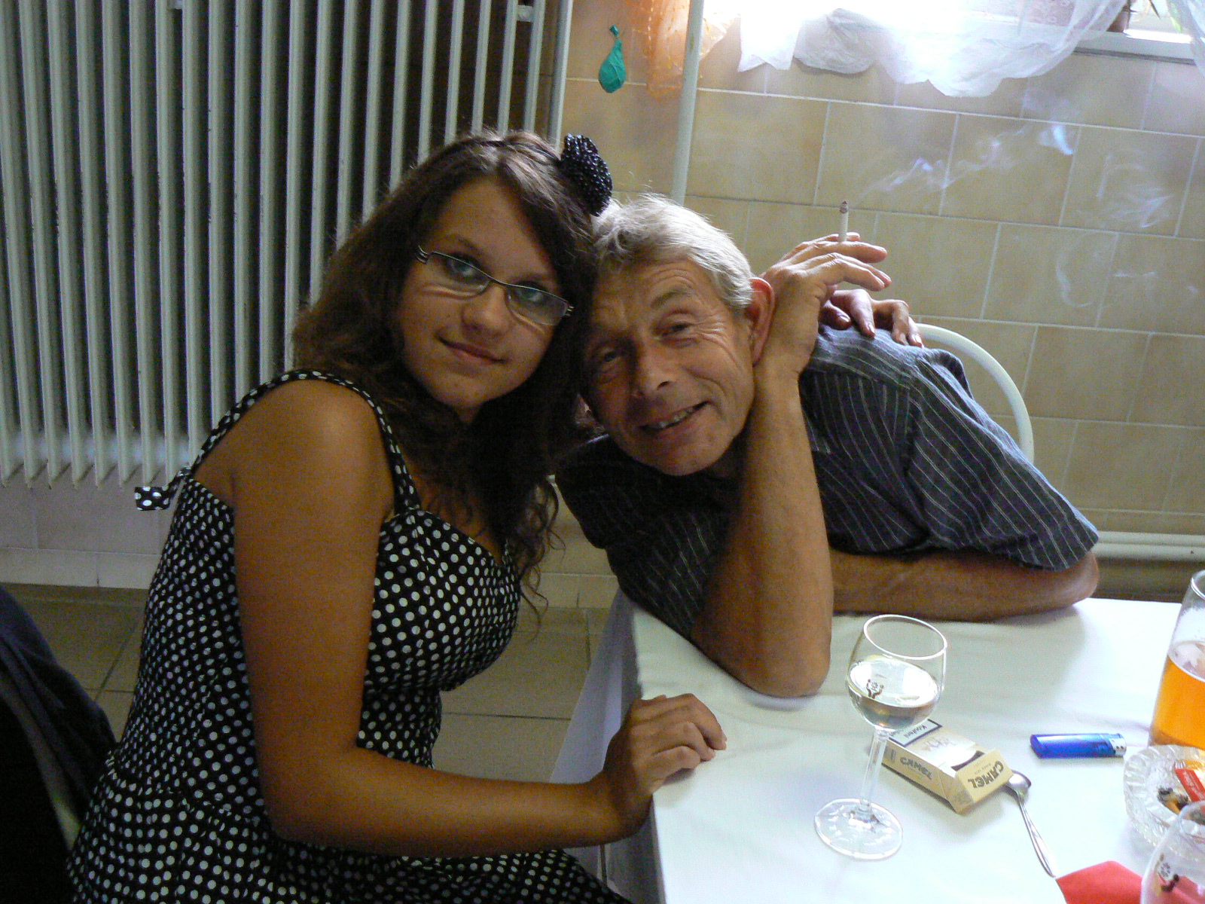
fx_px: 1253
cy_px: 452
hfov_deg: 51.4
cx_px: 602
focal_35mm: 36
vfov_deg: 39.7
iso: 400
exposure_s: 1/40
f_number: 2.8
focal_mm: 6
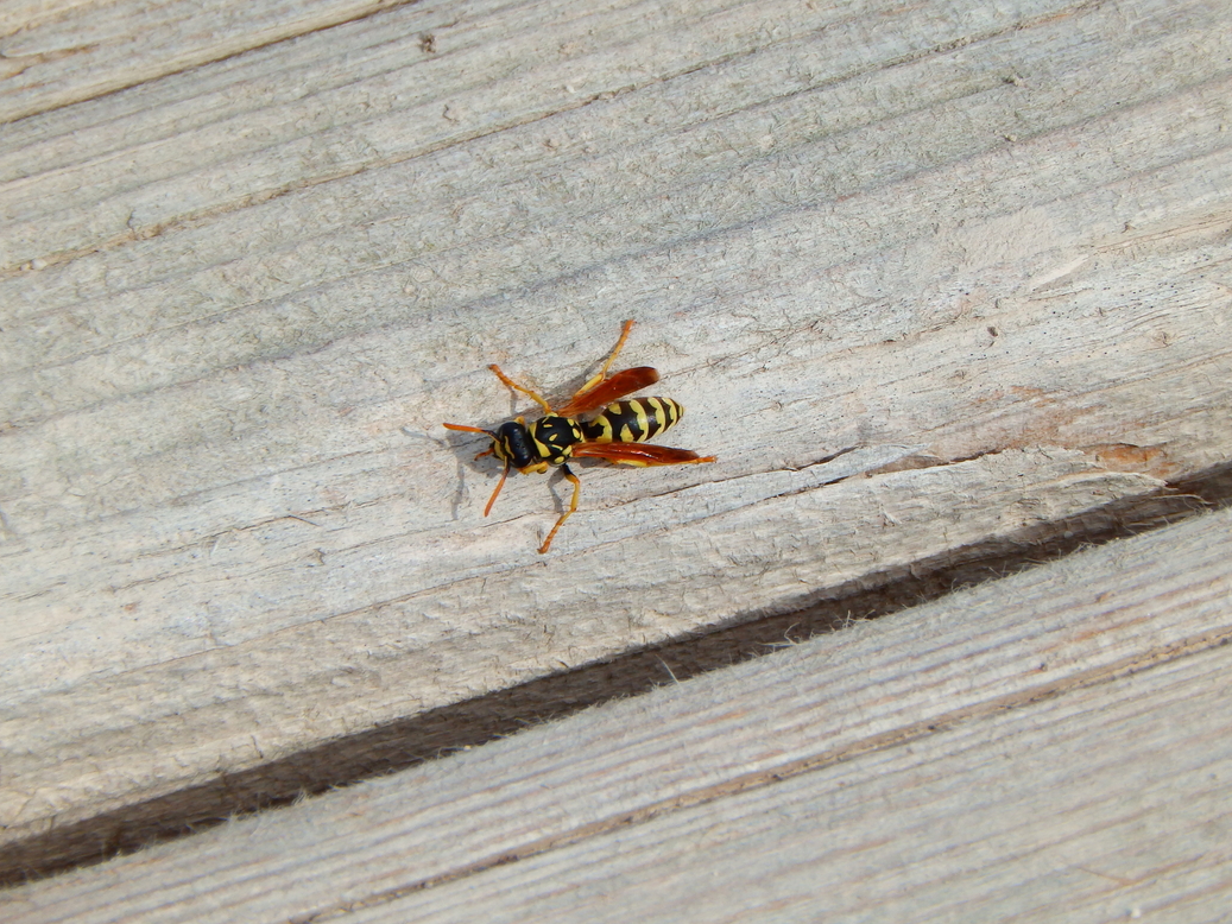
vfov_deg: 2.2
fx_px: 23635
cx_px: 612
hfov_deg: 3.0
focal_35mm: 664
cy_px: 455
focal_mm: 108.1
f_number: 5.7
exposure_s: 1/640
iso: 80
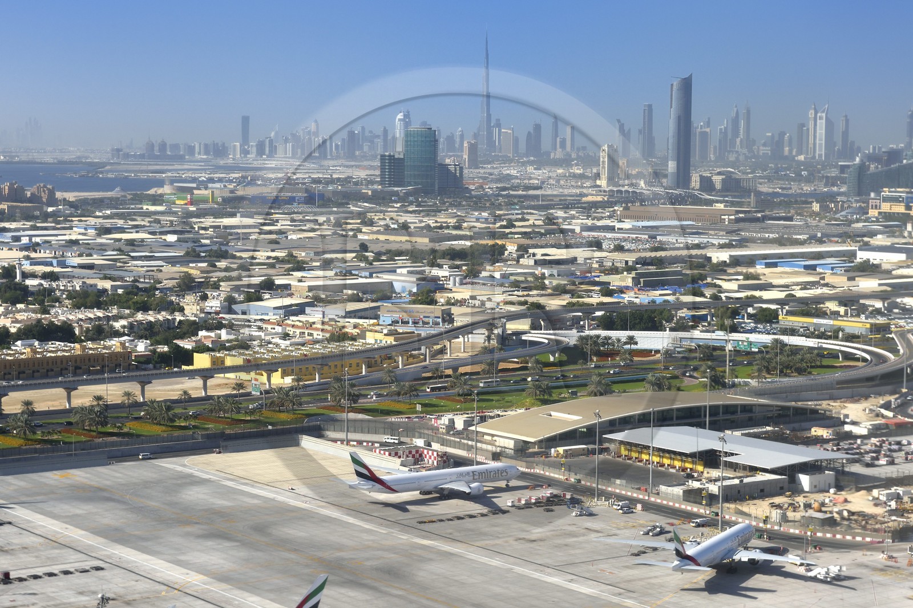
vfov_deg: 19.4
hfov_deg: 28.8
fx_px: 1775
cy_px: 304
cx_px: 456
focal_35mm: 70
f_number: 6.3
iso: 200
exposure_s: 1/1000
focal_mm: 70
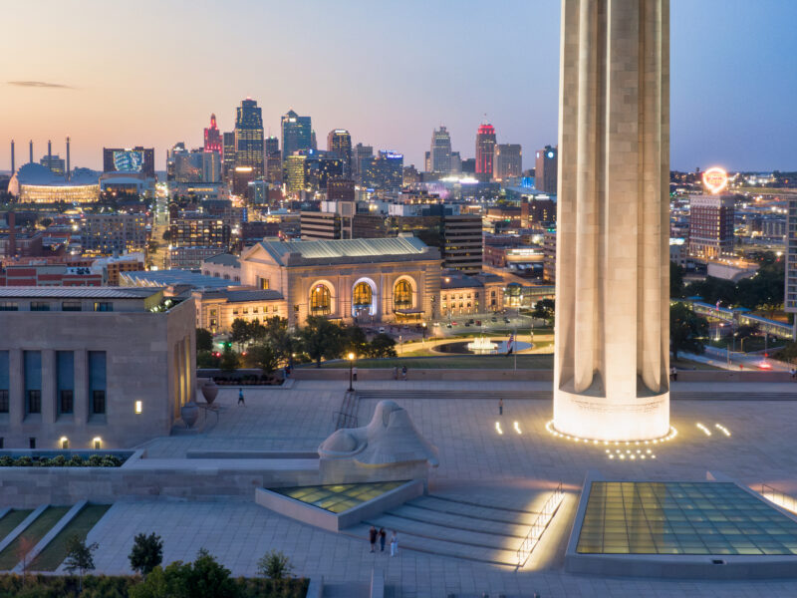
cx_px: 398
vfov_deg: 30.3
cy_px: 299
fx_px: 1105
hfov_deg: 39.7
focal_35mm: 48
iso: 800
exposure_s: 1/5
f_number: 3.8
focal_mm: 8.6
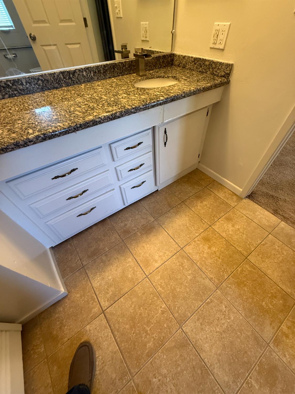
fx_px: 159
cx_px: 148
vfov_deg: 102.1
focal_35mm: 14
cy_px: 197
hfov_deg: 85.7
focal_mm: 2.22
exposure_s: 1/60
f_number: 2.2
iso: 320
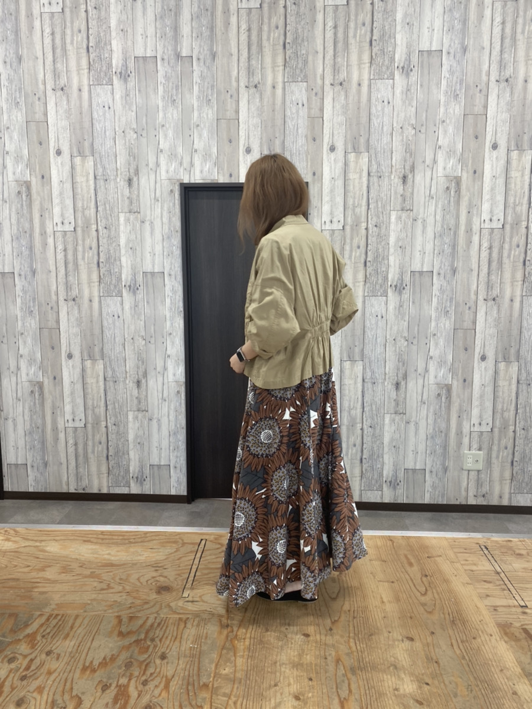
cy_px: 354
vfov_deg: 67.3
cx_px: 266
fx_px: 533
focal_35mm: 26
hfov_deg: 53.1
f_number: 1.8
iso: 125
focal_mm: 4.25
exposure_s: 1/121
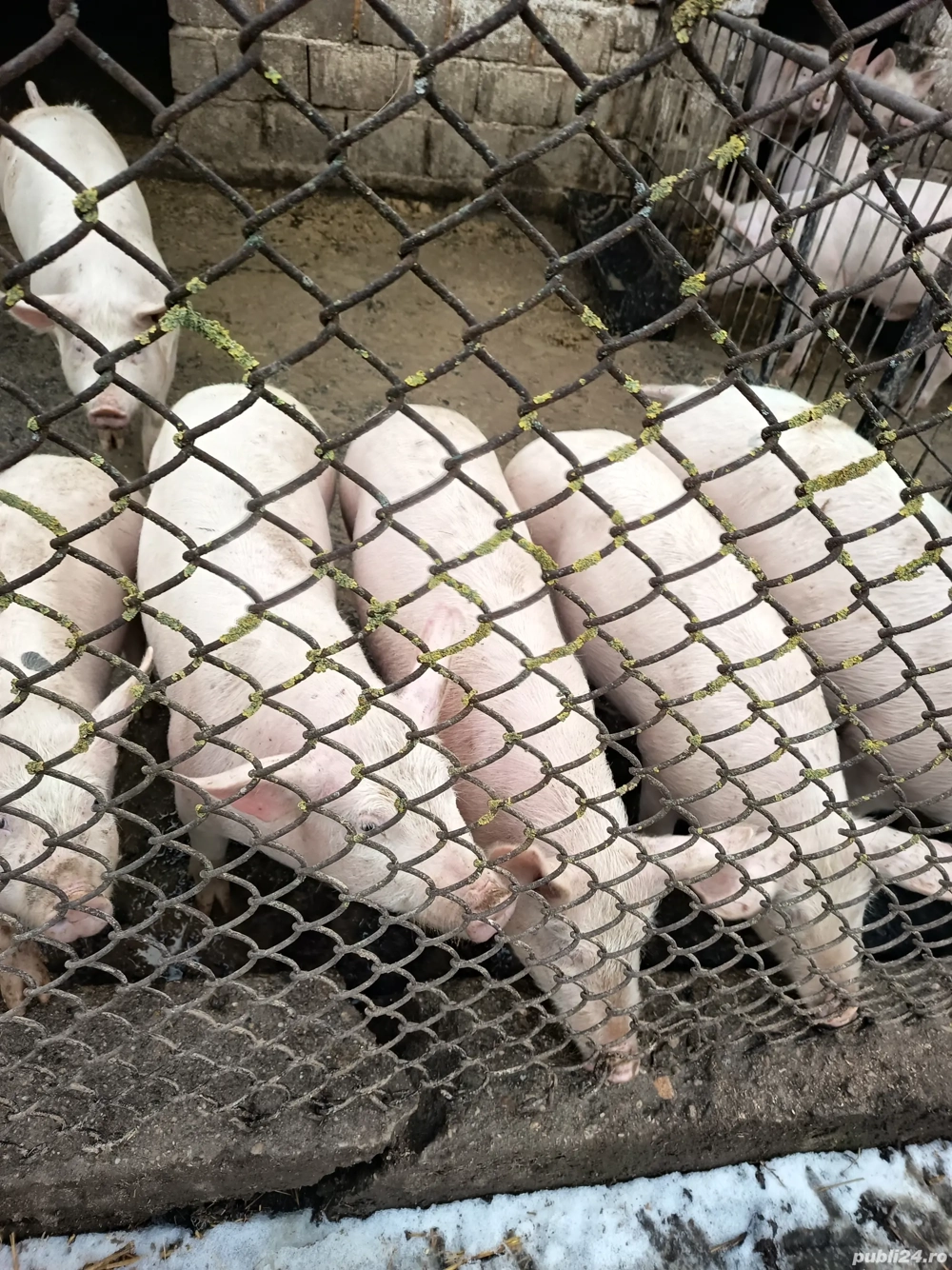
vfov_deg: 71.6
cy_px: 635
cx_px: 476
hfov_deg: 56.8
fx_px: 880
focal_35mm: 24
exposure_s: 1/100
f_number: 1.7
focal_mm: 5.24
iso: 234
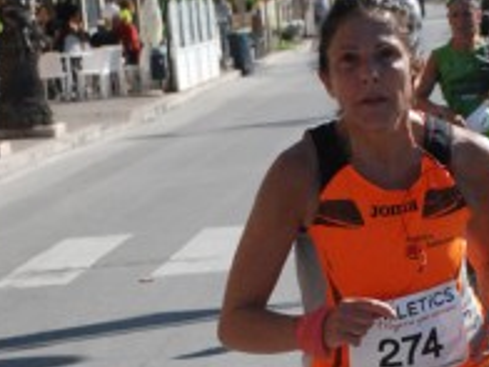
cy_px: 519
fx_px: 3249
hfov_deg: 8.6
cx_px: 351
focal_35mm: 230
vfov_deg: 6.4
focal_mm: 52
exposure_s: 1/2000
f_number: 7.1
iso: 1000
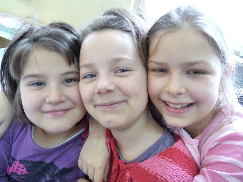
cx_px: 122
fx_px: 190
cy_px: 91
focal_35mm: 27
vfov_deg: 51.4
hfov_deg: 65.3
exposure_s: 1/13
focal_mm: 4.8
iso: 400
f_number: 2.8
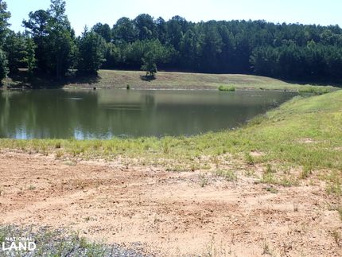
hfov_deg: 42.9
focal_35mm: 44
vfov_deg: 32.9
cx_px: 171
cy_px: 128
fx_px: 435
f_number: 4
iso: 100
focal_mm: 7.84
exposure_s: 1/500
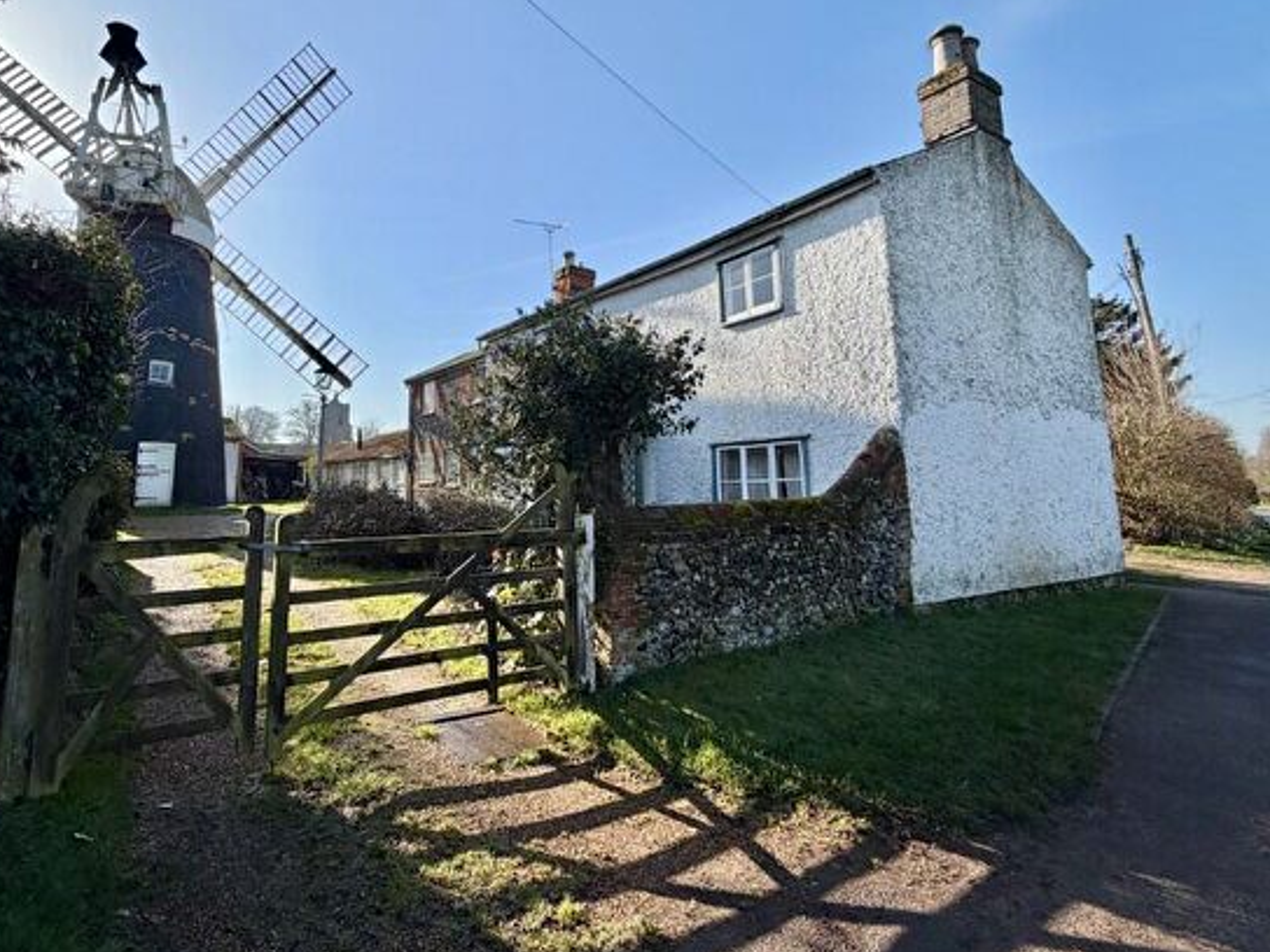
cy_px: 382
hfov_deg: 86.9
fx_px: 660
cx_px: 521
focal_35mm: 18
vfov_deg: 70.9
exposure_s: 1/914
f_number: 2.2
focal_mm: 2.22
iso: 25
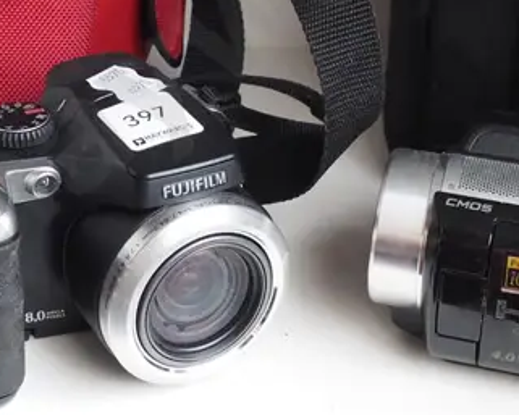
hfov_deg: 23.6
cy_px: -2
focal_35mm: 81
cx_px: 273
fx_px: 1245
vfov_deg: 18.5
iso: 800
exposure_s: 1/100
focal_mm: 13
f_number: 5.6
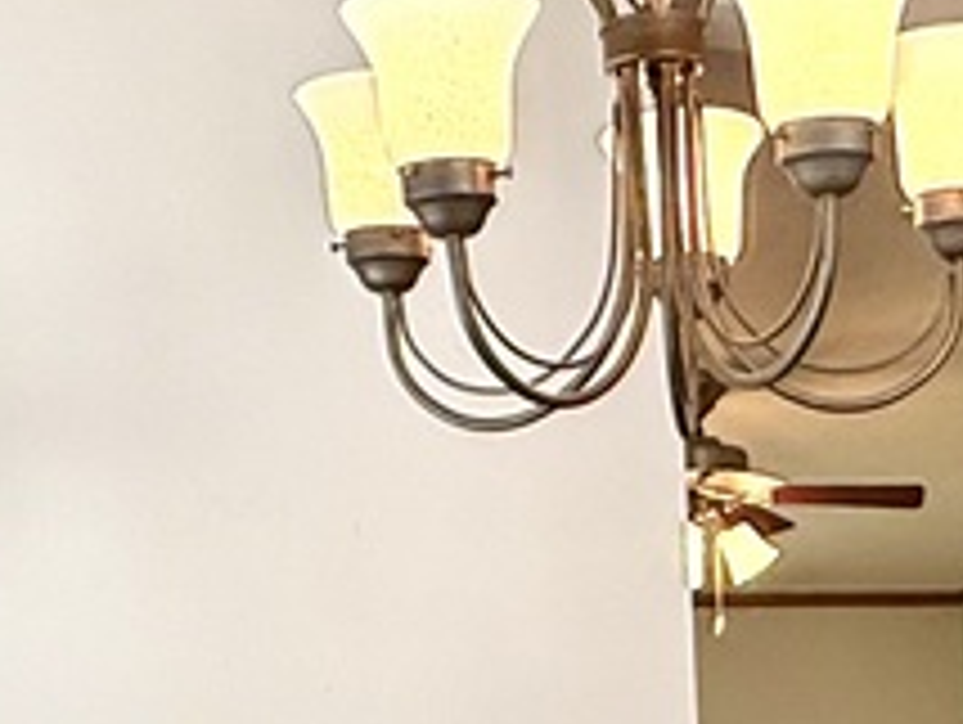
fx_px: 2618
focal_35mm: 94
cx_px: 634
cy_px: 962
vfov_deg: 15.0
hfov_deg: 20.8
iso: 125
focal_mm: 2.22
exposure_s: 1/120
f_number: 2.2
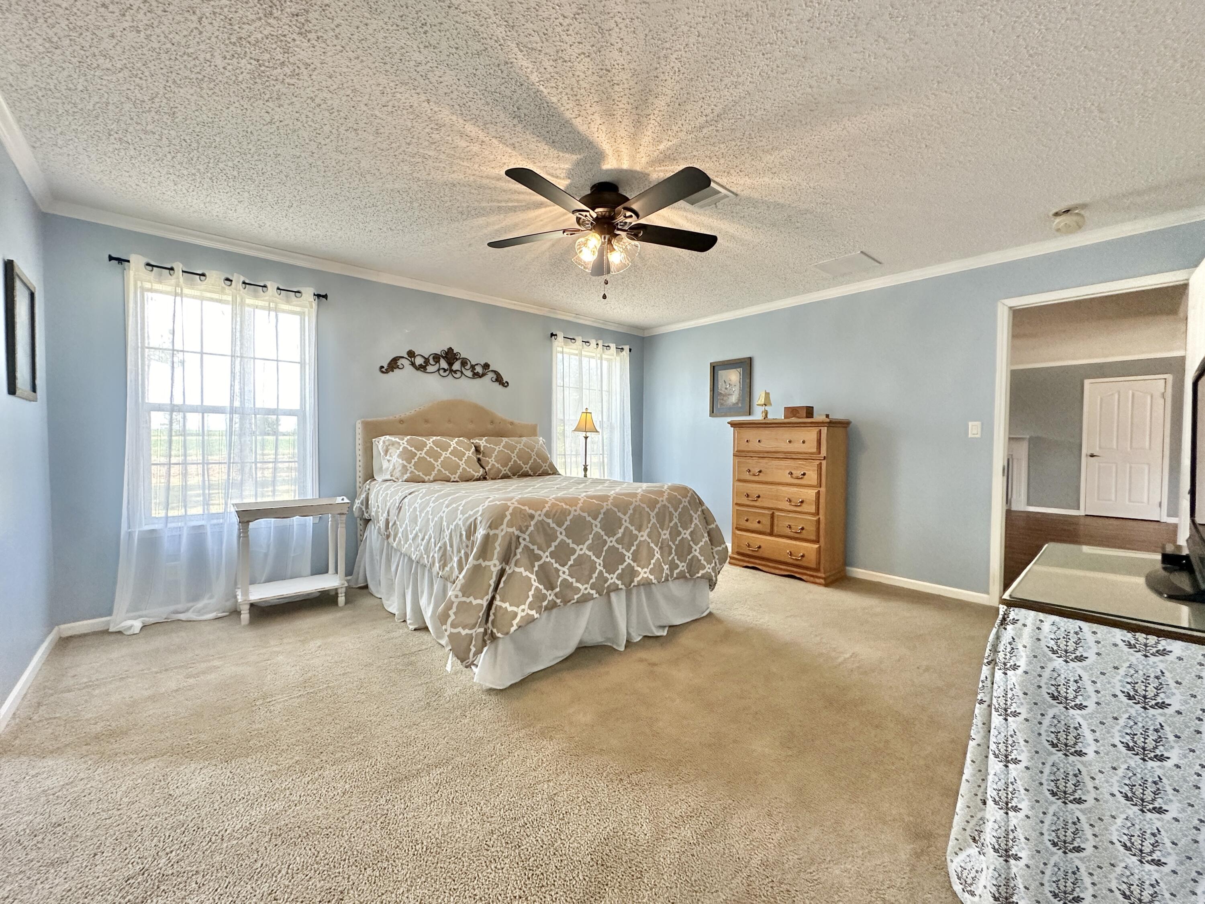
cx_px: 602
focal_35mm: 14
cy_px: 452
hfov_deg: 102.1
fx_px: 487
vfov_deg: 85.7
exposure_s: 1/120
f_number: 2.2
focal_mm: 2.22
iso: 320
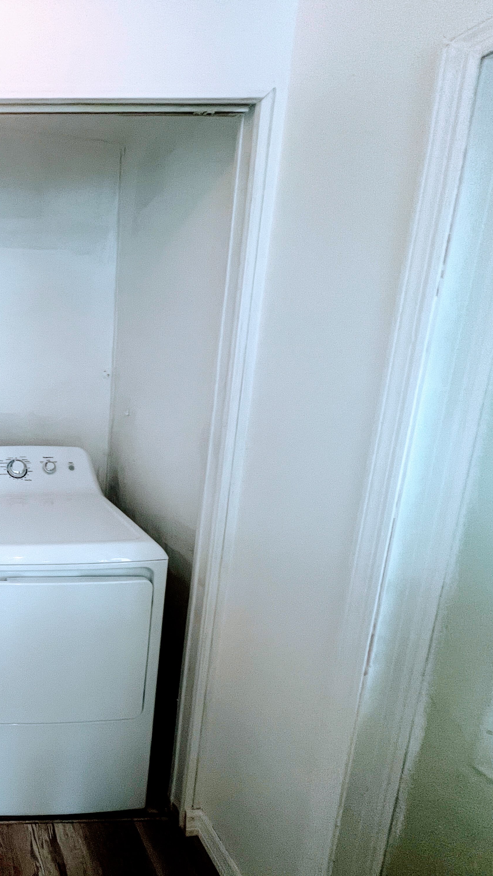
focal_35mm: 19
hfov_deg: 43.4
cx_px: -64
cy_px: 440
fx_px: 442
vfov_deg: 89.6
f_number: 1.8
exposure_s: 1/120
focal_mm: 1.57
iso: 160
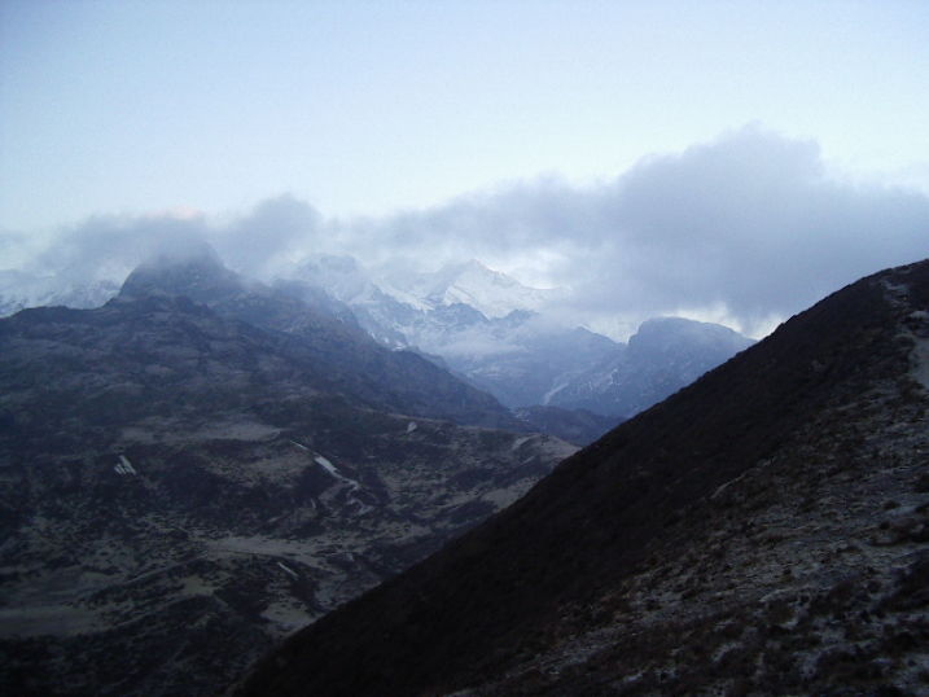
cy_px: 348
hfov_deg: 49.0
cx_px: 464
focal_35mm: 38
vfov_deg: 37.7
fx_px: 1020
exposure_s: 1/40
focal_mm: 5.8
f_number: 2.6
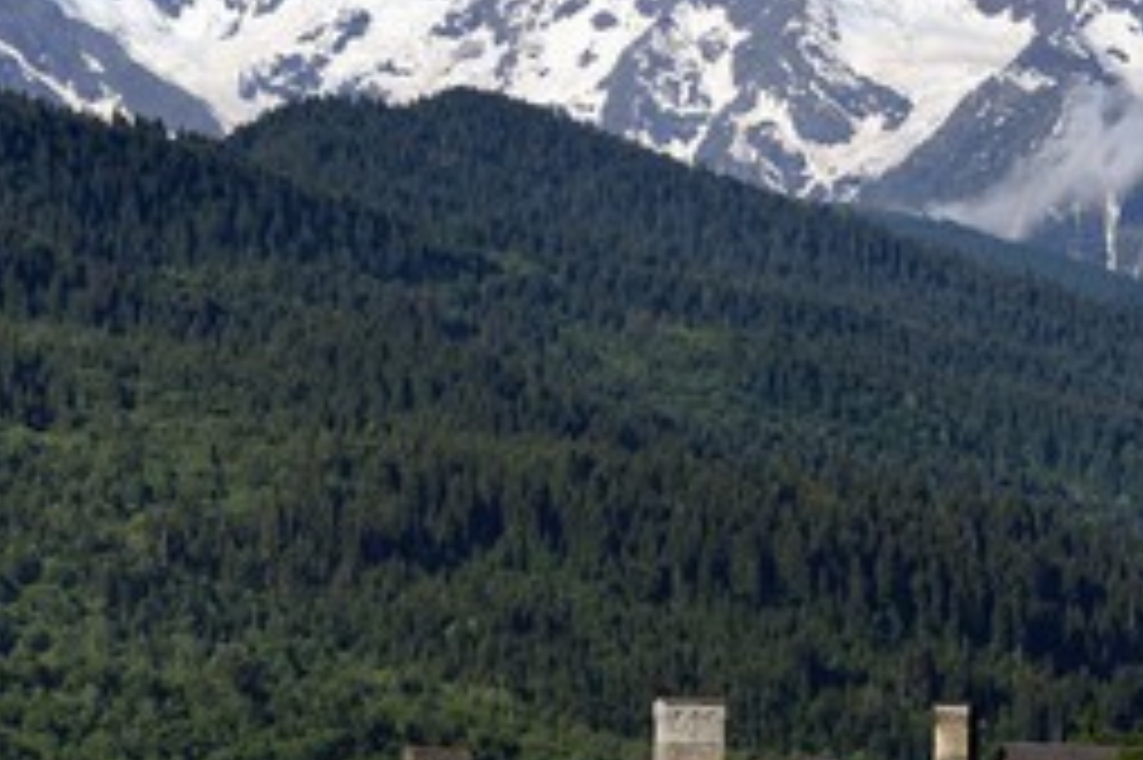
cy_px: 364
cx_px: 500
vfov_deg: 6.4
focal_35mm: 215
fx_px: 6822
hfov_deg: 9.6
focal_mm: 130
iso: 200
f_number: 13
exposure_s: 1/250
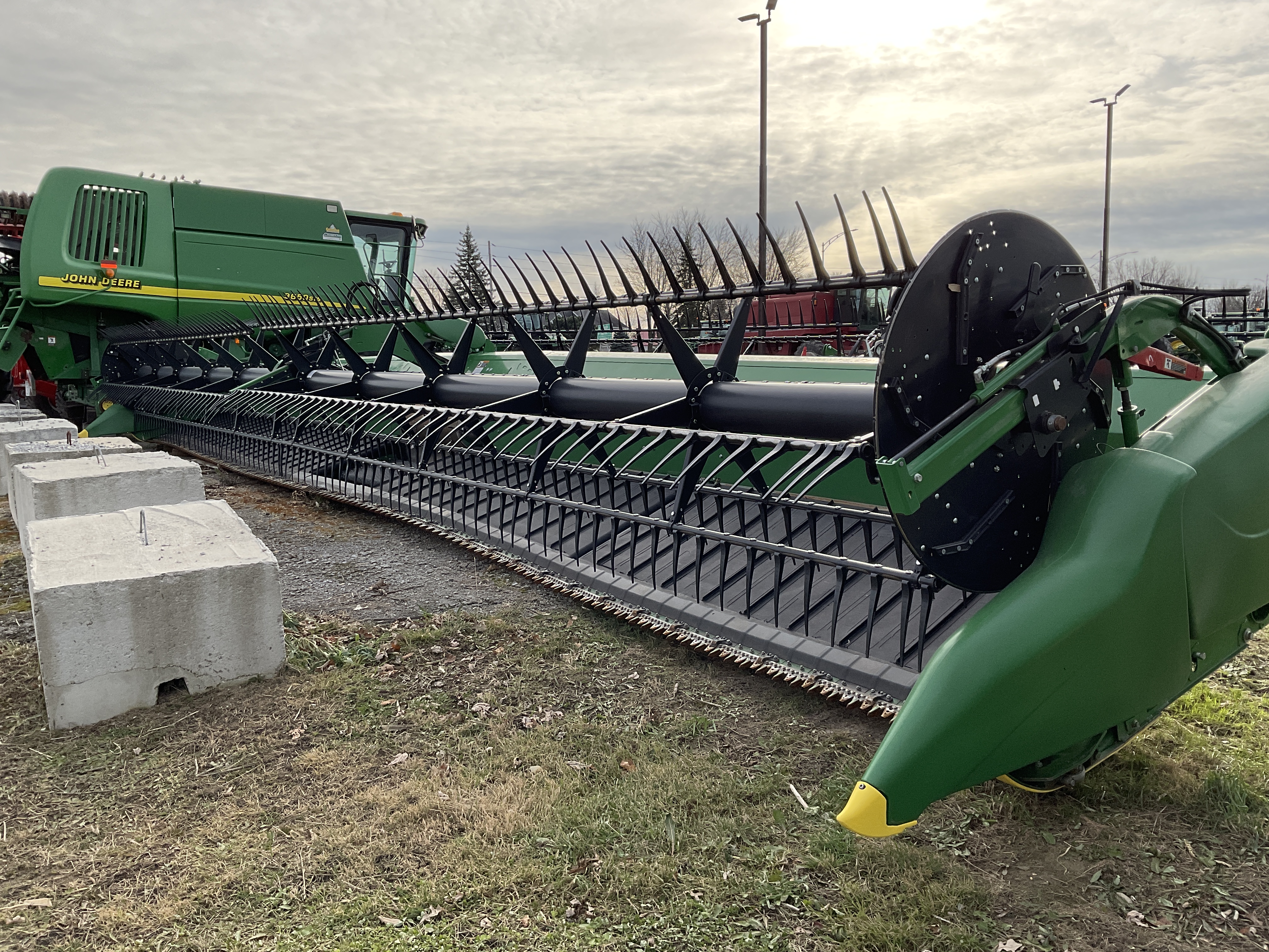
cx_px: 634
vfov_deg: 48.2
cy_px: 476
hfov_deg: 61.7
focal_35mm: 29
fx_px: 1063
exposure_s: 1/1730
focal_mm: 3
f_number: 1.8
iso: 16
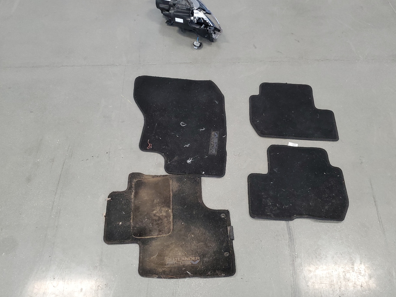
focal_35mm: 29
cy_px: 156
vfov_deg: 48.2
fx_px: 332
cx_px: 209
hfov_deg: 61.6
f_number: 1.5
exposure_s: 1/60.2
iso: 93
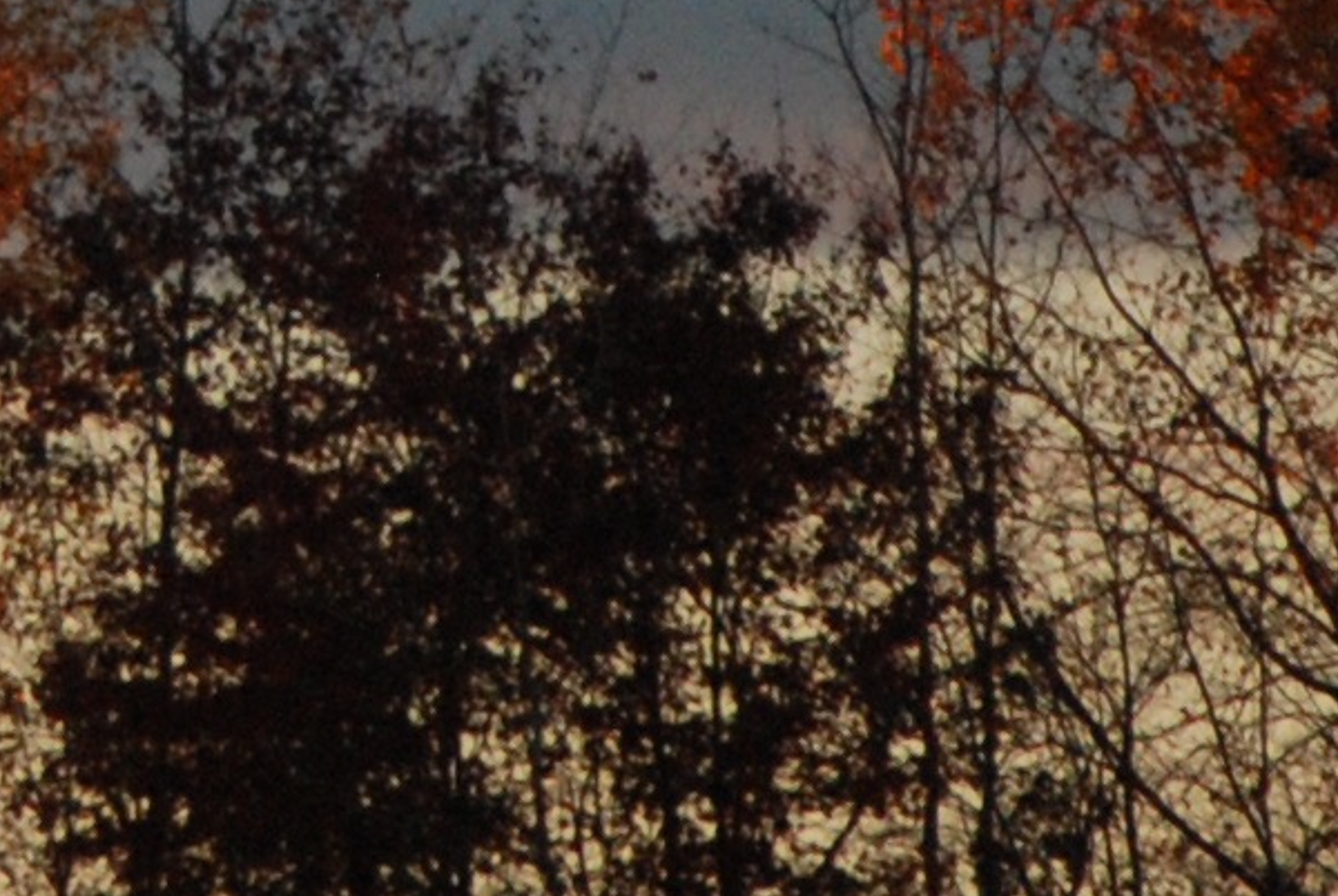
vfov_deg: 1.5
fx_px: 33127
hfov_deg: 2.3
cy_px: -562
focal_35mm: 890
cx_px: -1626
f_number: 5.6
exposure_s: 1/500
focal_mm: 92
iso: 800
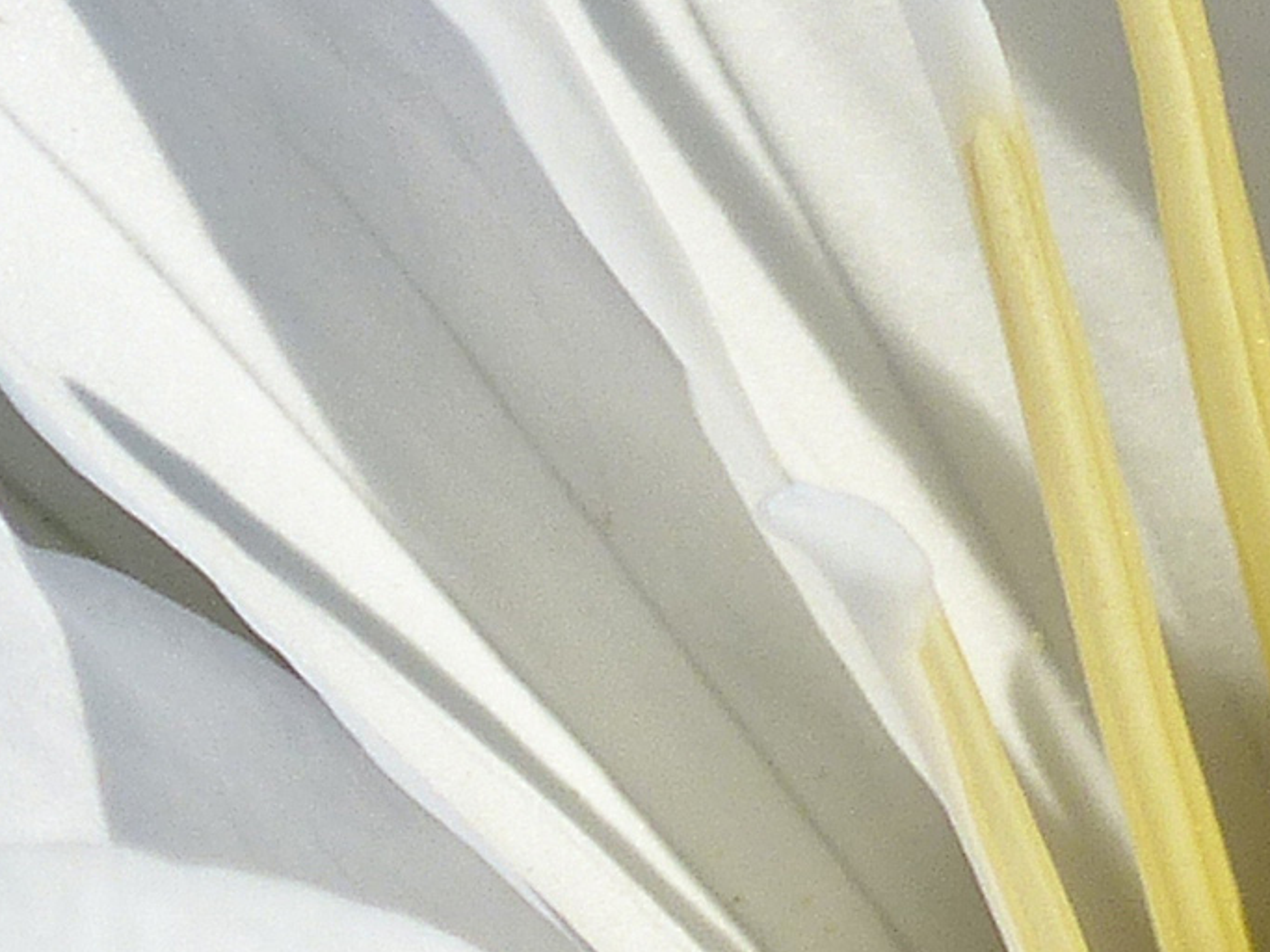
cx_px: 2388
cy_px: 82
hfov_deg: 0.6
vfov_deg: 0.4
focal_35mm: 3513
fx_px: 128863
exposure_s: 1/1300
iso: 100
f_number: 4.5
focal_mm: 108
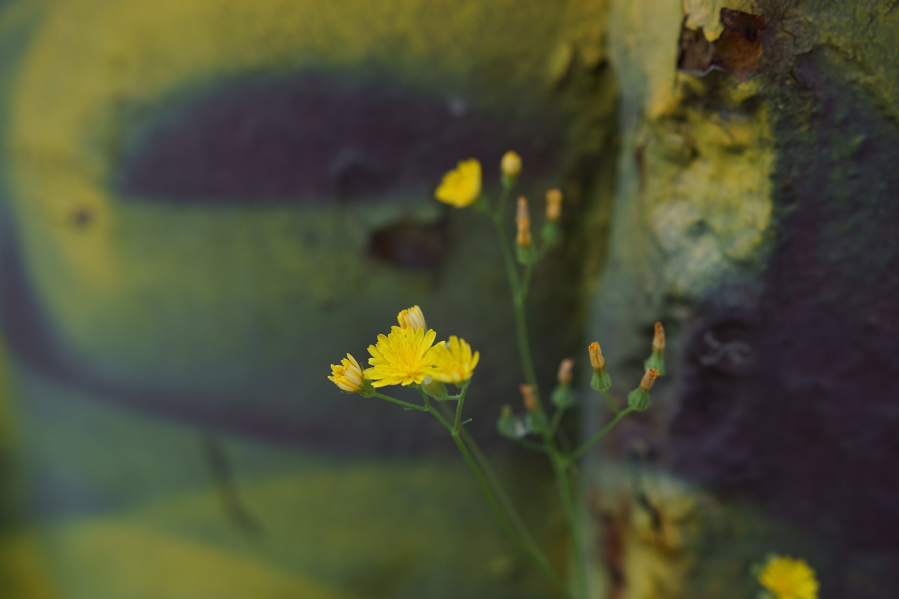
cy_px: 300
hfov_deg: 37.9
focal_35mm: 52
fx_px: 1311
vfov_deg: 25.8
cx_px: 450
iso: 100
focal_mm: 35
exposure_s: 1/500
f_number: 3.5
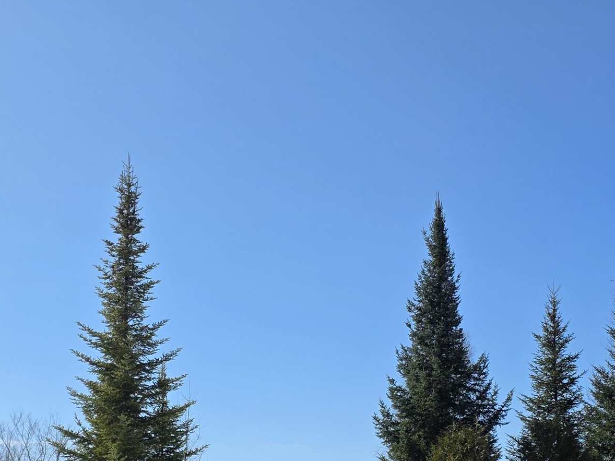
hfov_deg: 32.2
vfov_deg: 23.8
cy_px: 403
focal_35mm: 60
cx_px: 323
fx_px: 1066
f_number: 1.7
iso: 80
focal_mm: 6.3
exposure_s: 1/7061
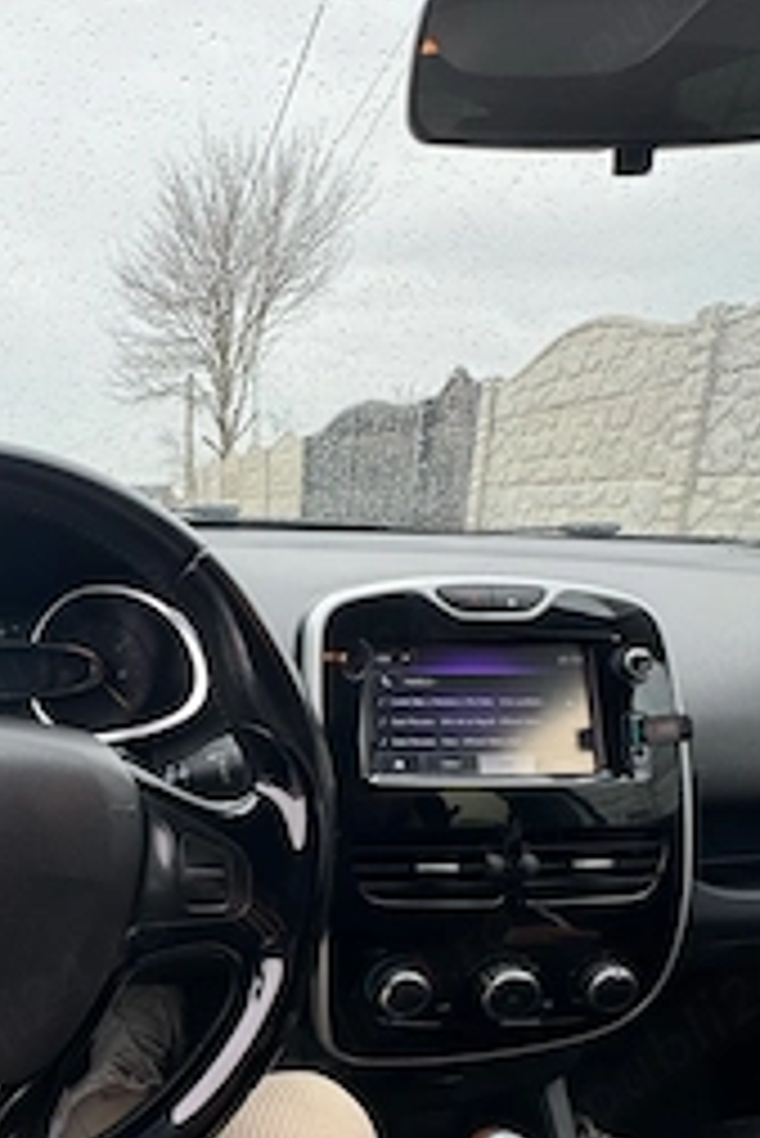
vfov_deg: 74.6
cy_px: 720
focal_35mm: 23
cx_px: 112
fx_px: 727
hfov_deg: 50.5
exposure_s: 1/99
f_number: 2.2
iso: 80
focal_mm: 2.22
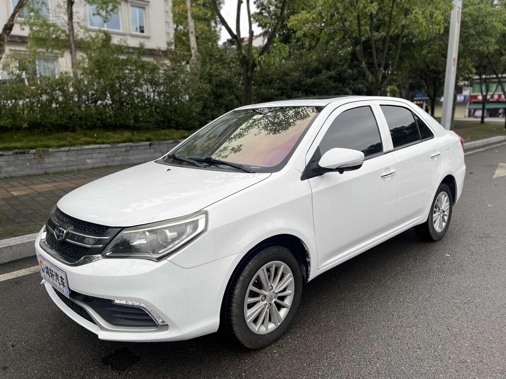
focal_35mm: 26
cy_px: 190
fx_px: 380
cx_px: 253
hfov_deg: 67.3
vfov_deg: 53.1
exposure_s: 1/598
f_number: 1.6
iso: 50
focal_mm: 5.1
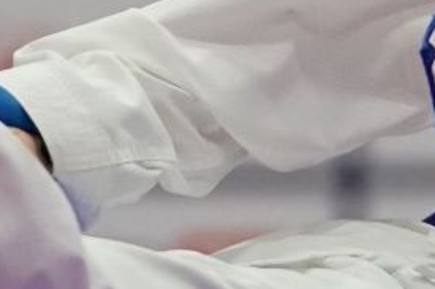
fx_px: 21591
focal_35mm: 1788
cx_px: 177
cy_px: 79
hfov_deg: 1.2
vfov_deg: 0.8
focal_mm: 182
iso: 2500
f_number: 2.8
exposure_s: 1/1000
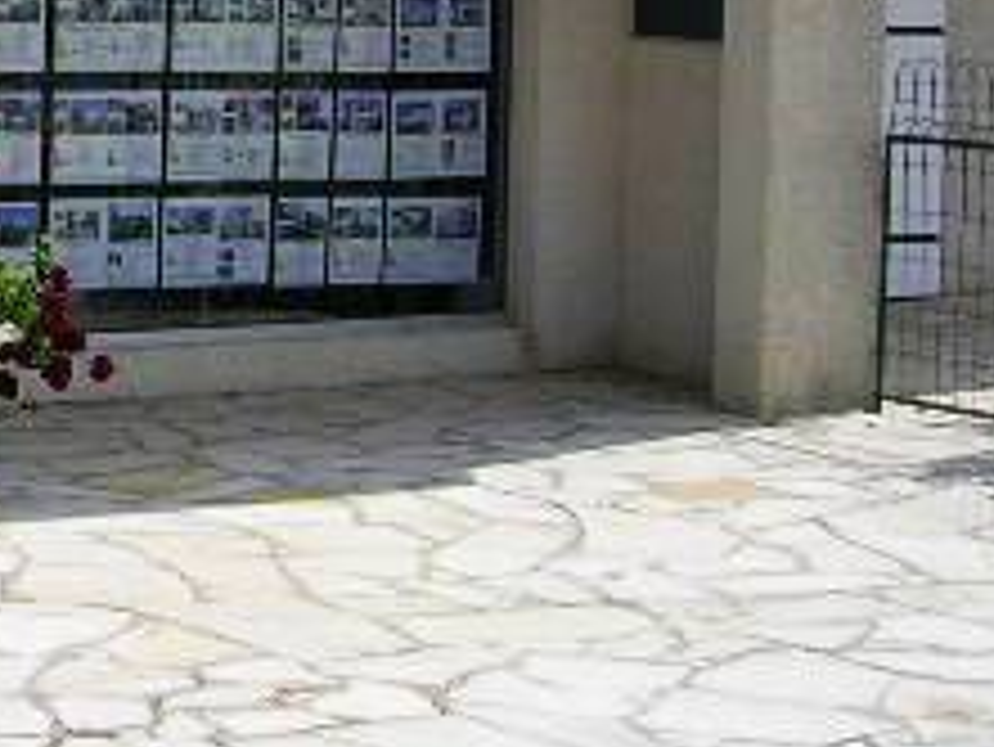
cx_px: -396
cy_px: -112
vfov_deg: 13.2
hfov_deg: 16.6
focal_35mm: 110
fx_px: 3160
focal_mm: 5.8
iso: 50
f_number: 5.6
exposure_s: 1/352
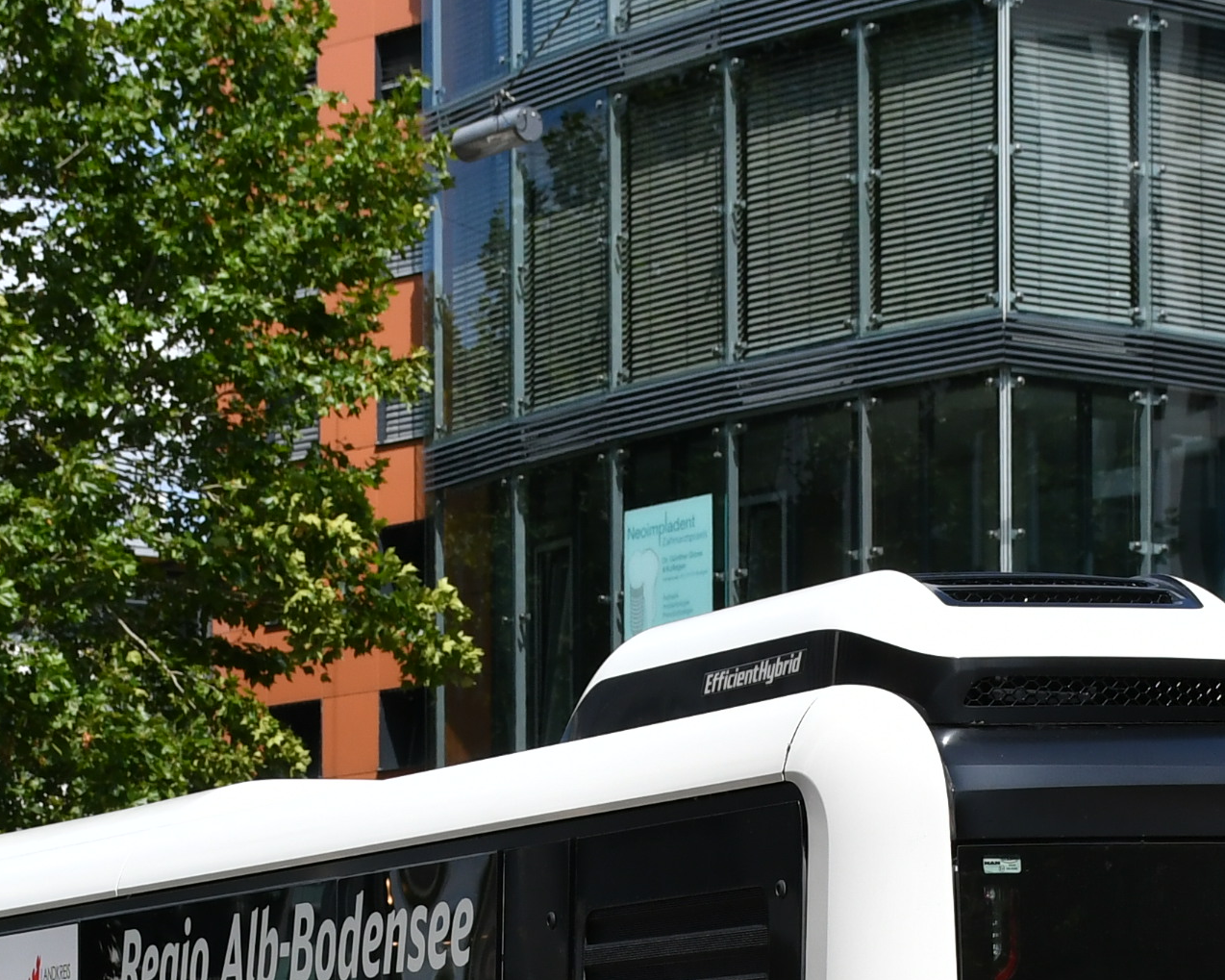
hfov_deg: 12.1
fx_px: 5800
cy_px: 1238
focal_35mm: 160
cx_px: 627
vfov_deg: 9.5
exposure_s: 1/2000
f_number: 7.1
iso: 400
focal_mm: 35
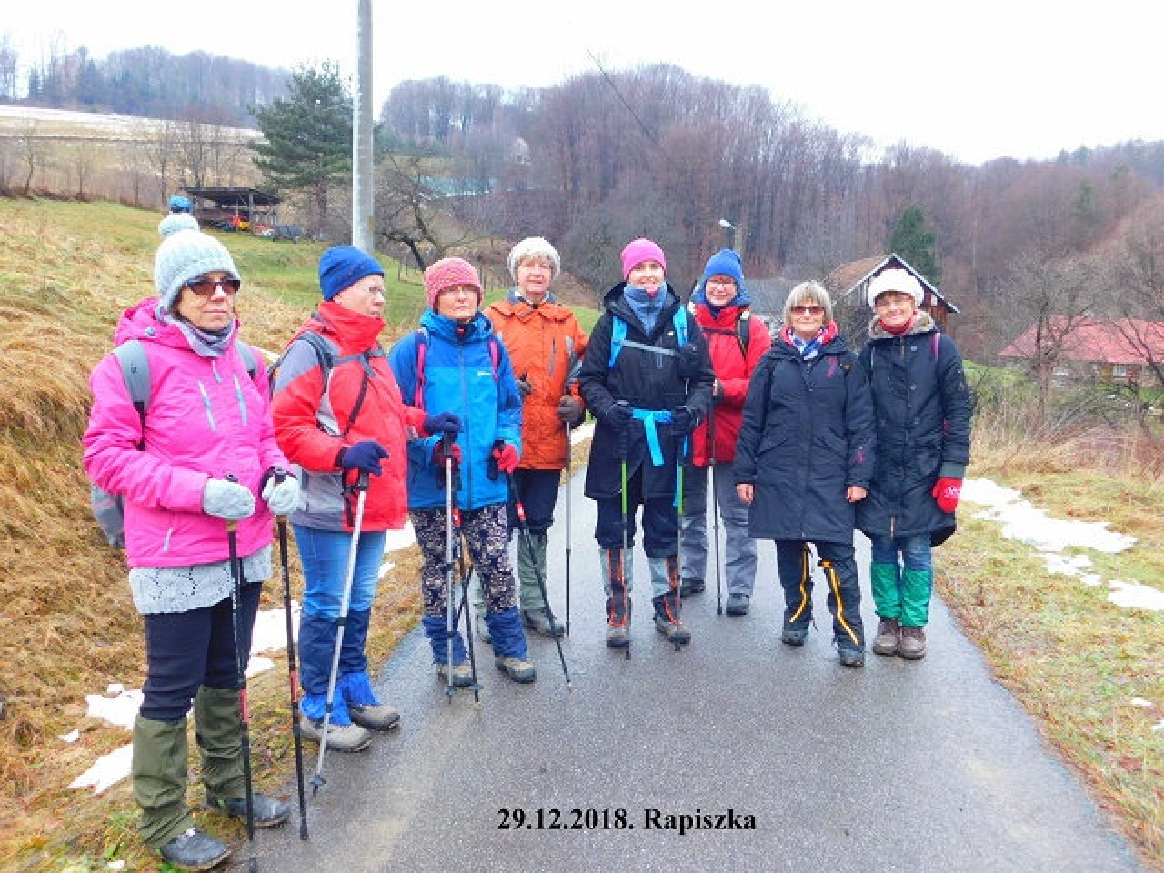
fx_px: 1009
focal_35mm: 30
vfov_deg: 46.8
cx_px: 582
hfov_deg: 60.0
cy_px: 436
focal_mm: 5.3
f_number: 3.2
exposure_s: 1/40
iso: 125
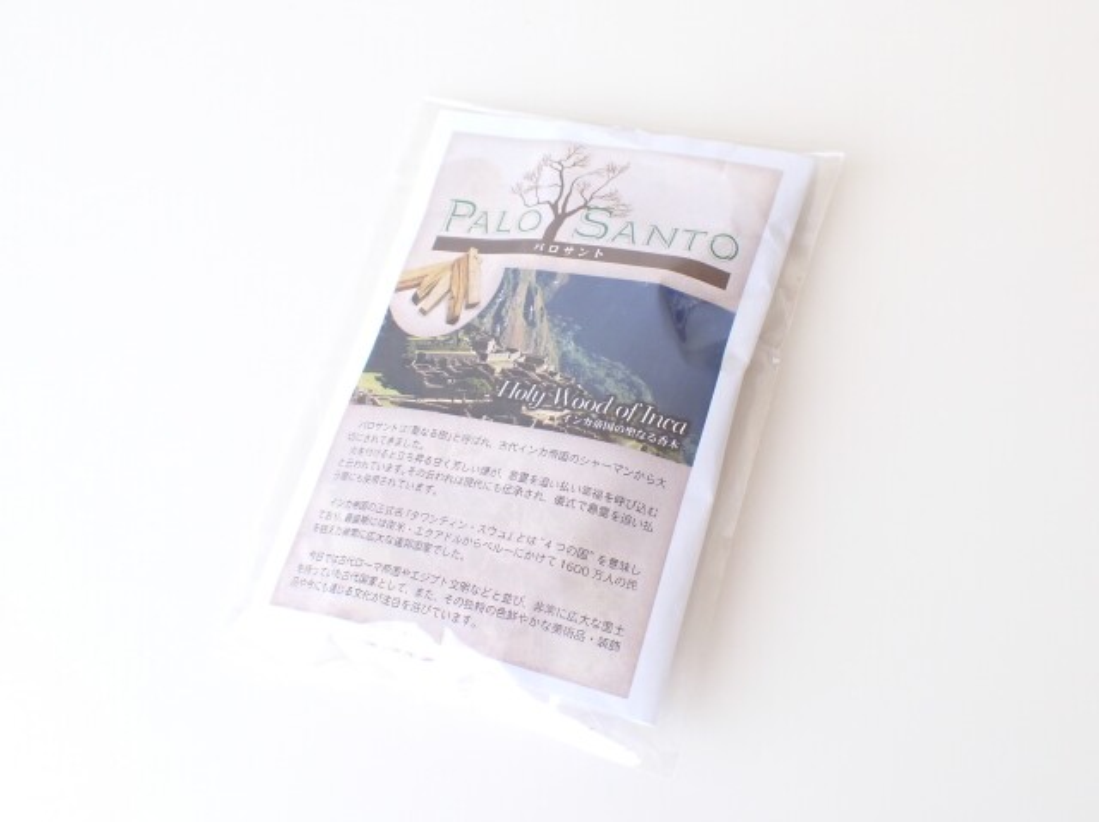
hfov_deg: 60.0
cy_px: 411
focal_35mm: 30
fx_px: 952
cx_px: 550
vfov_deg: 46.7
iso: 200
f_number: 3.2
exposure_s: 1/125
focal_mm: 5.4
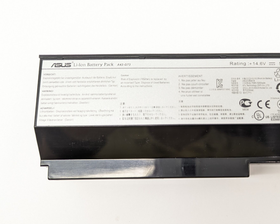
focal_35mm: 34
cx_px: 191
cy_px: 102
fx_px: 282
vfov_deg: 43.3
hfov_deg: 51.7
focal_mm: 6.81
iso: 123
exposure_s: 1/90
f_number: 1.85
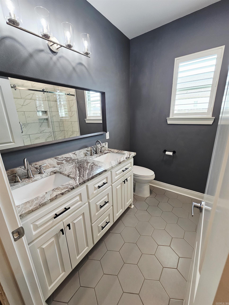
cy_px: 152
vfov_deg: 106.2
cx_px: 114
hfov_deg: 89.9
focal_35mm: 13
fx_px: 115
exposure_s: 1/60
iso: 100
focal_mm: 2.2
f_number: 2.2
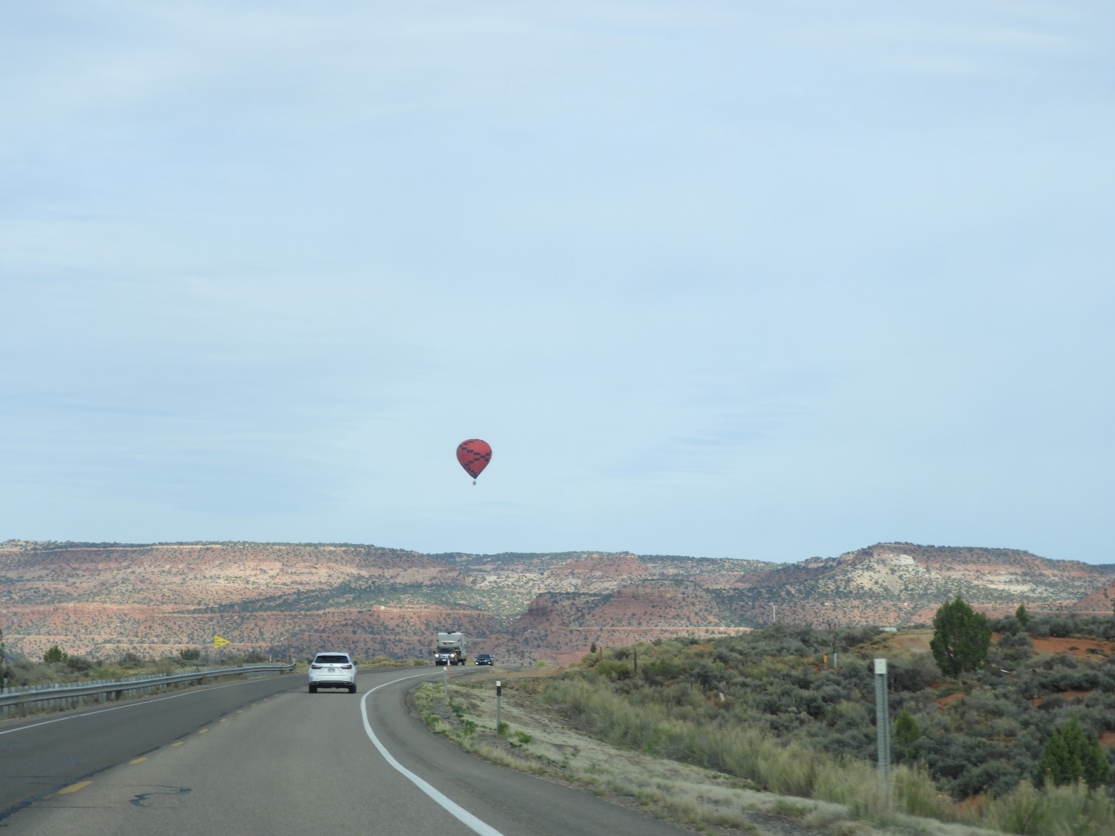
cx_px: 558
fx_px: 3382
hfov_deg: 18.7
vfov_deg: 14.1
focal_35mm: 105
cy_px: 418
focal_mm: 18.8
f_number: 4.8
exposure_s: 1/400
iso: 100
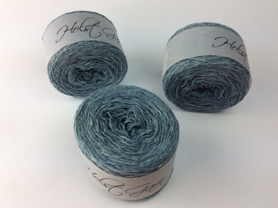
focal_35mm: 32
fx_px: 257
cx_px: 139
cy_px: 104
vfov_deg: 44.1
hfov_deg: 56.9
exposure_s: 1/155
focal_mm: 3.3
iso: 32
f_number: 2.4
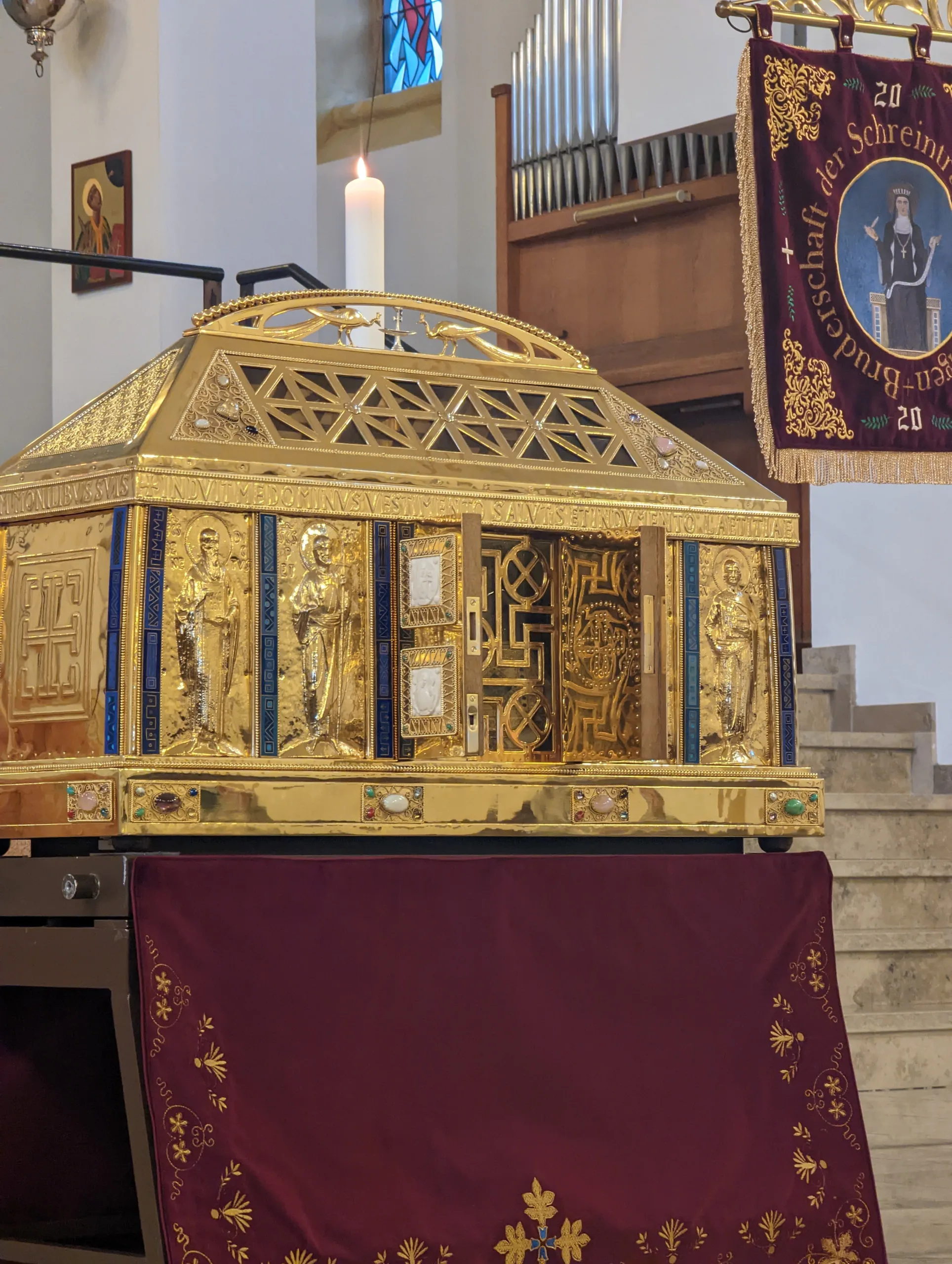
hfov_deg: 14.3
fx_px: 3803
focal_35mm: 104
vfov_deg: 18.9
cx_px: 476
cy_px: 632
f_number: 3.5
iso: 865
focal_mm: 19
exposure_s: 1/50
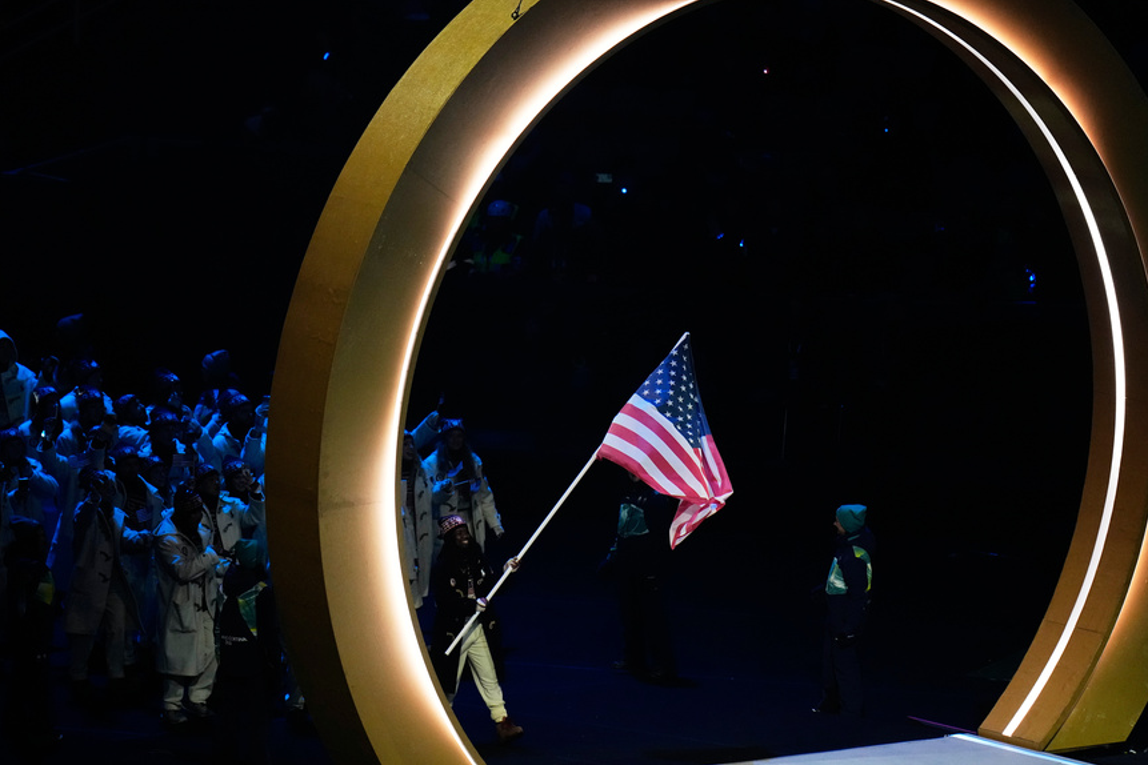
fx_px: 15178
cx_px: 543
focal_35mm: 476
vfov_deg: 2.9
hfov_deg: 4.3
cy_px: 378
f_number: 2.8
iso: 4000
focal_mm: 400
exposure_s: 1/640
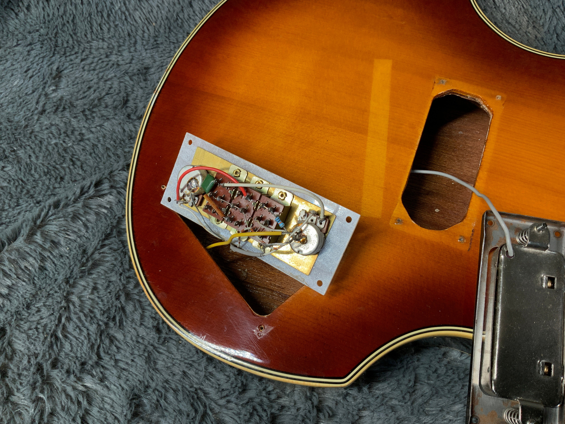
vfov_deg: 48.2
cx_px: 282
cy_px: 212
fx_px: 473
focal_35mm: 29
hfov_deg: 61.7
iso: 32
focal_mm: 3
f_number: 1.8
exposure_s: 1/120
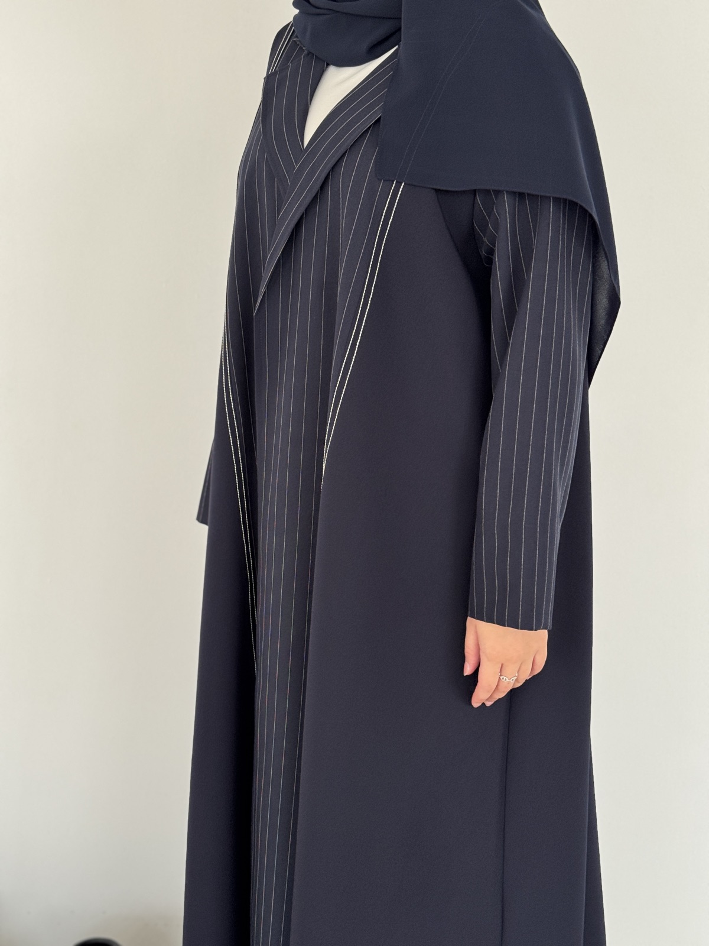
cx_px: 354
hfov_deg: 30.3
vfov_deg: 39.7
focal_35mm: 48
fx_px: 1311
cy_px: 473
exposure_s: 1/78
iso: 100
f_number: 1.78
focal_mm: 6.76
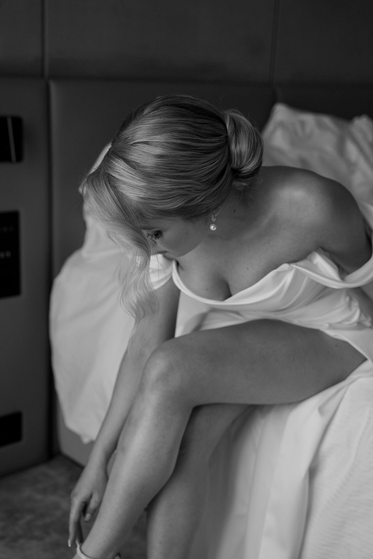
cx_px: 186
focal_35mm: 45
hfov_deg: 29.9
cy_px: 280
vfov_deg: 43.6
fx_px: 699
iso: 640
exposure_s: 1/500
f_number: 2.8
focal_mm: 45
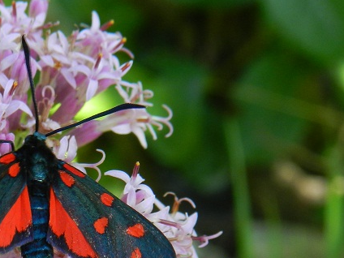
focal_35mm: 125
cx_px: 52
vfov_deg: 11.6
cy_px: 299
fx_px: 1242
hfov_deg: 15.6
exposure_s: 1/80
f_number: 4.4
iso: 160
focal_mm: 9.4
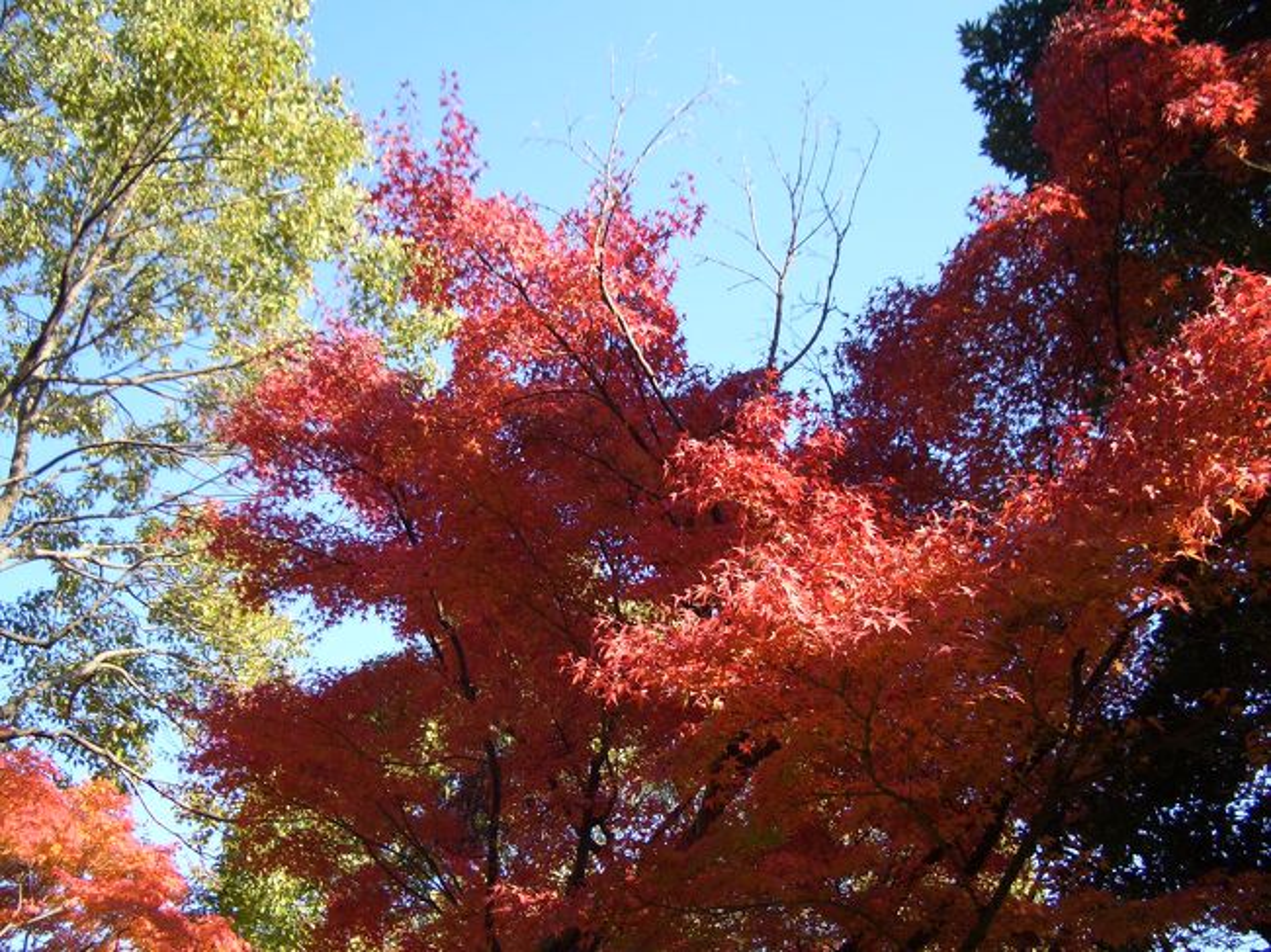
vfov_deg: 40.7
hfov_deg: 52.6
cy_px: 476
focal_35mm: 35
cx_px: 636
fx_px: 1285
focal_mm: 5.8
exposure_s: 1/250
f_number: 2.6
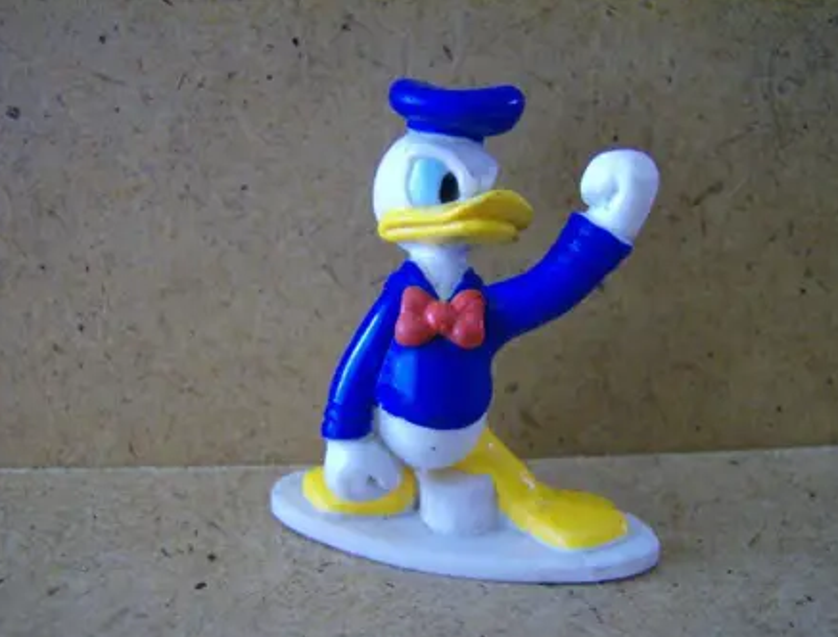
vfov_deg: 37.1
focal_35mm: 39
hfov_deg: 47.6
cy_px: 343
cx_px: 444
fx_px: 949
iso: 200
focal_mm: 6
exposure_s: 1/27.5
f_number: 2.8
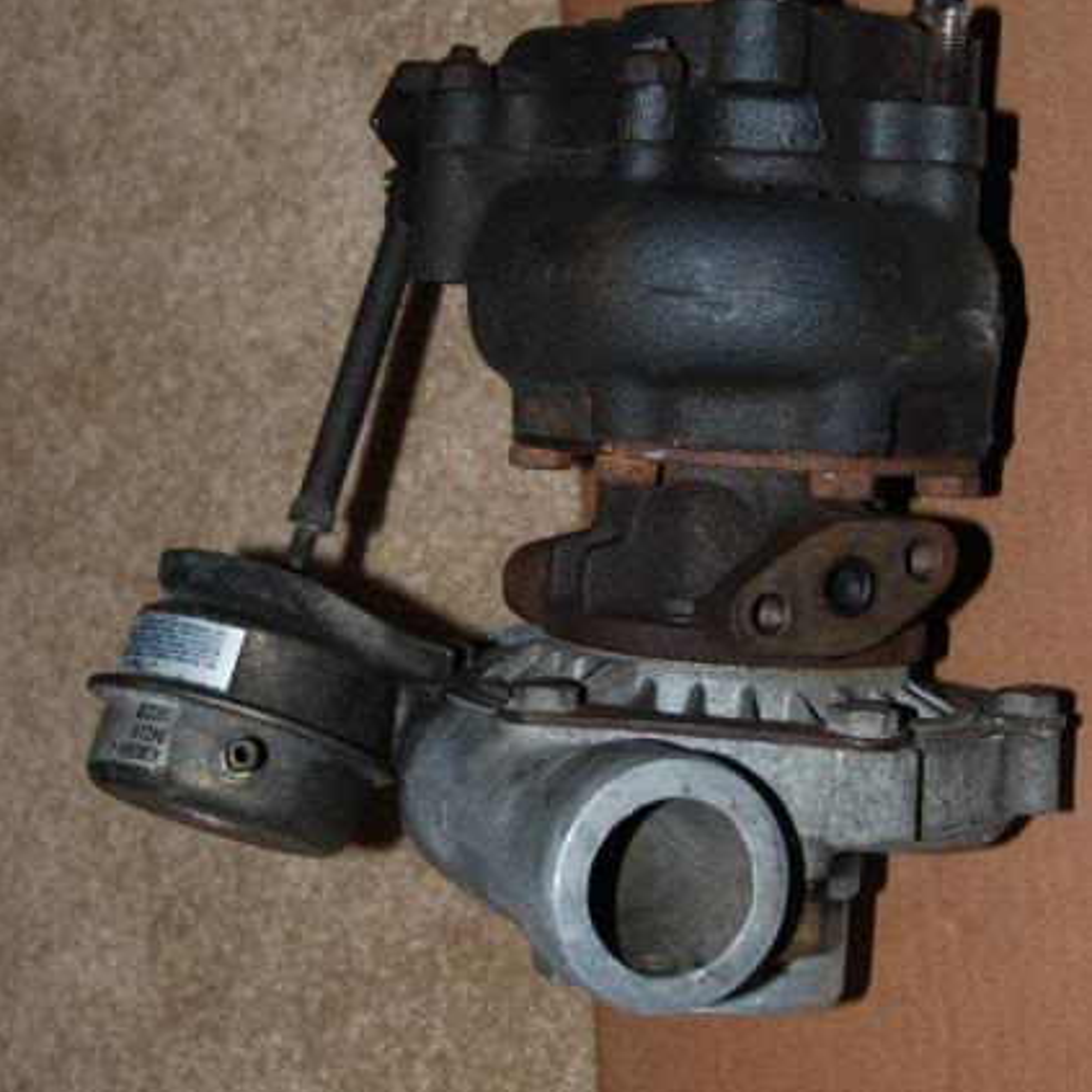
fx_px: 2891
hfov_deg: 21.4
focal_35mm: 81
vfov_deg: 21.4
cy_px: 449
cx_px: 545
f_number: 5.3
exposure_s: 1/60
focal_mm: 42
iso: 200
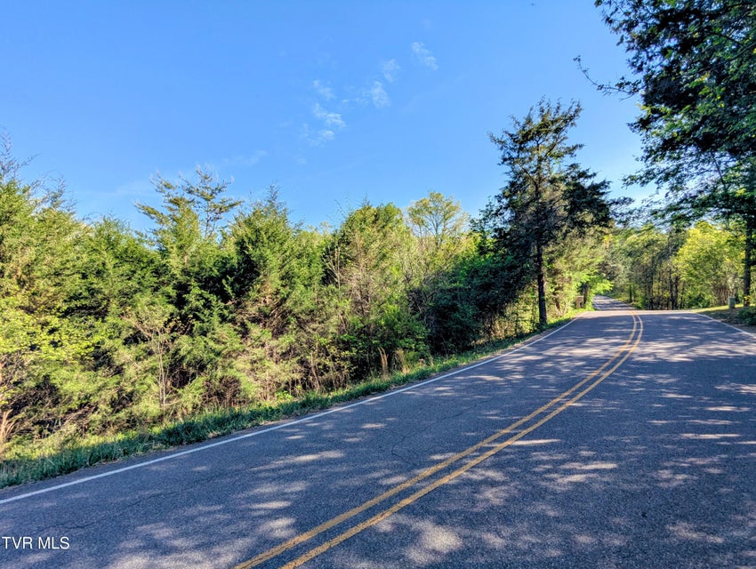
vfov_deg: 78.2
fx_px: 350
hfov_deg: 94.4
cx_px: 378
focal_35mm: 16
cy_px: 284
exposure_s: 1/1094
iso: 55
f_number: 2.2
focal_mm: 2.35
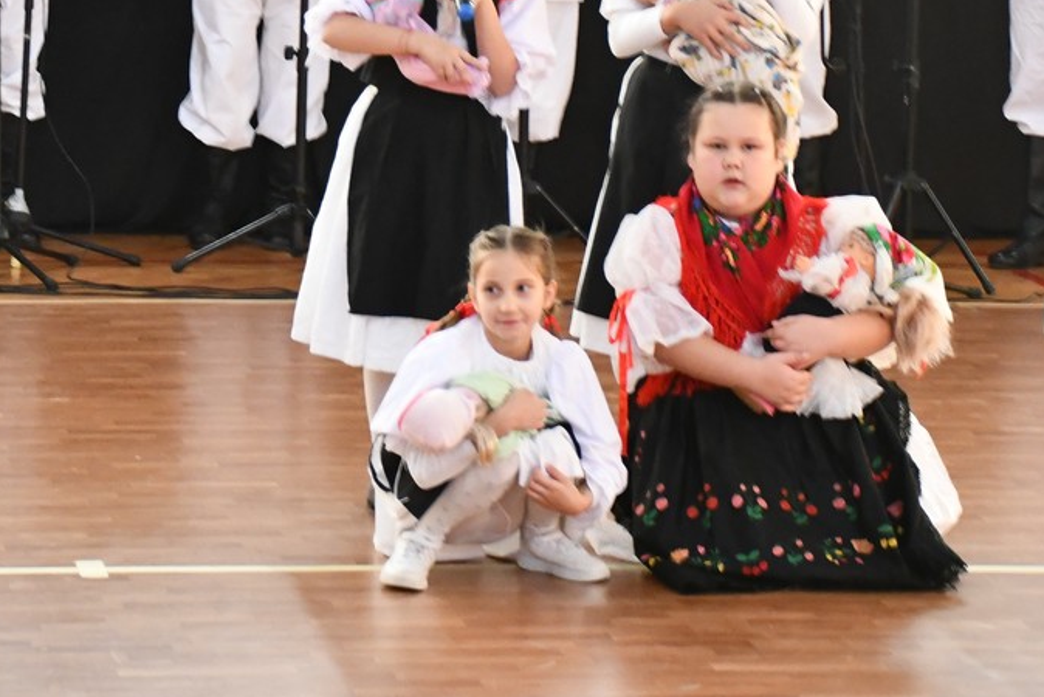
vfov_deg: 7.7
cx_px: 406
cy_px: -57
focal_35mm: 178
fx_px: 5164
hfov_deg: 11.5
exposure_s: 1/125
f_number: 4.8
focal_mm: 50
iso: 3200
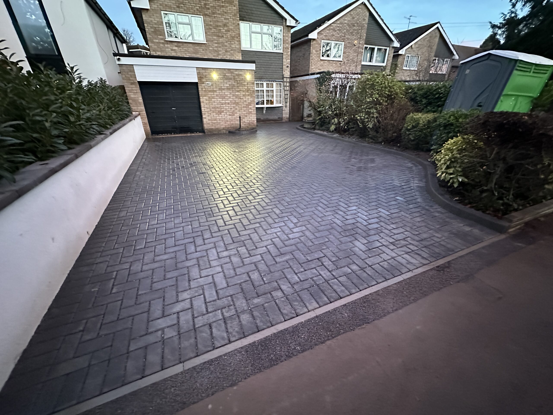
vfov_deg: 85.7
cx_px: 276
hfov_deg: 102.1
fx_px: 224
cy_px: 208
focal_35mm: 14
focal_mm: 2.22
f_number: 2.2
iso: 1250
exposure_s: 1/56
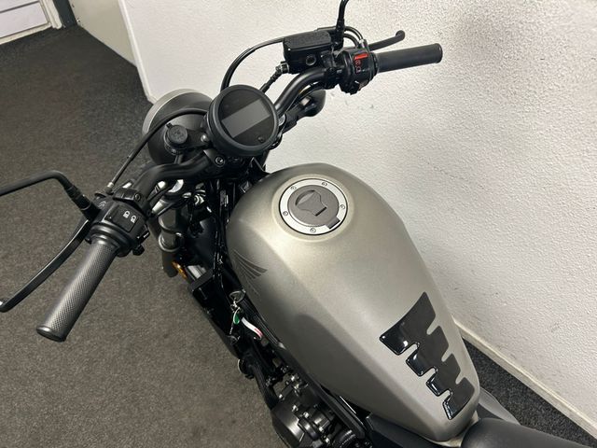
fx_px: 448
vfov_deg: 53.1
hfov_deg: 67.3
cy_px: 224
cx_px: 298
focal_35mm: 26
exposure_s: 1/50
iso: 80
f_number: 1.5
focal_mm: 5.7
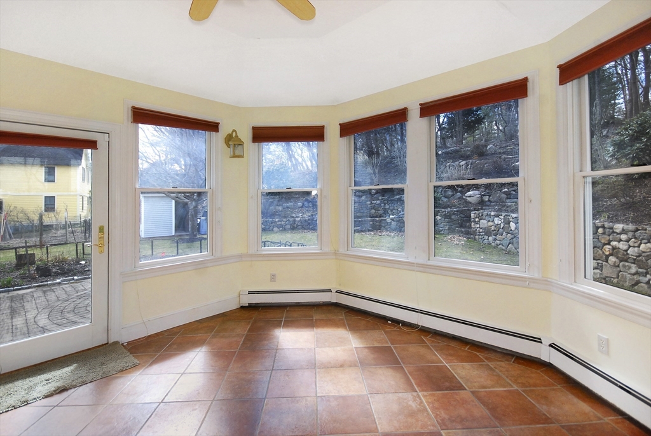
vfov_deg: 77.5
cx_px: 326
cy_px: 218
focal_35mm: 15
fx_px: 272
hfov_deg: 100.3
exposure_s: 1/100
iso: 400
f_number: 5.6
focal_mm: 10
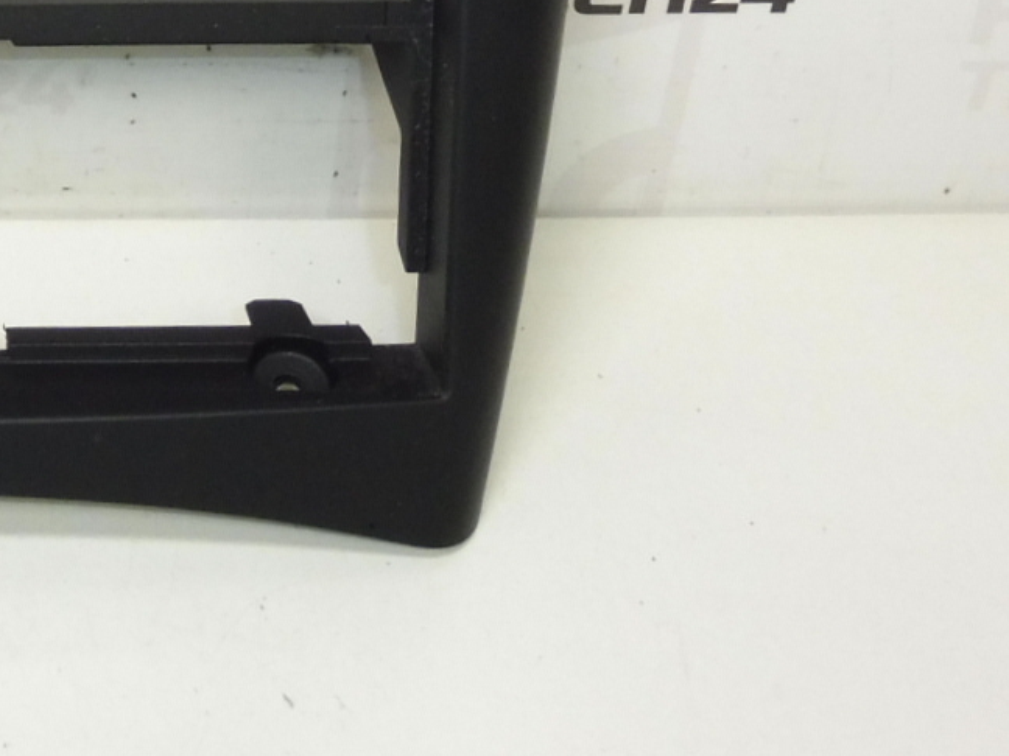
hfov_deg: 22.8
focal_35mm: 79
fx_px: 2303
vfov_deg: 17.2
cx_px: -181
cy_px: -296
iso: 200
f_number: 3.5
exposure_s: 1/60
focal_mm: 4.4
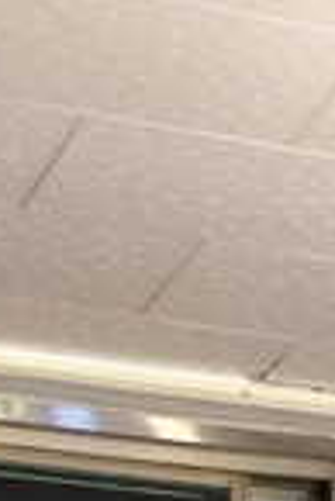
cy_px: 1259
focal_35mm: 156
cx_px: 149
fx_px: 2172
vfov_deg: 10.9
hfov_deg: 8.8
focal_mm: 4.15
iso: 200
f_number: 2.2
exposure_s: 1/30
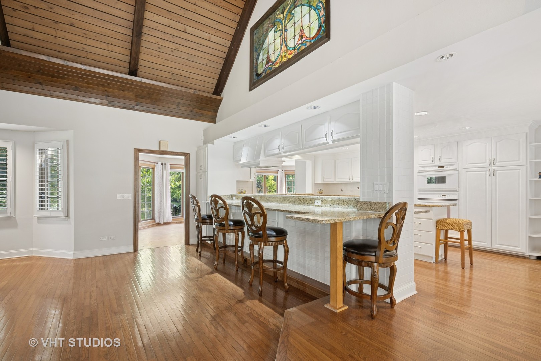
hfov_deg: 96.7
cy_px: 180
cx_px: 270
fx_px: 240
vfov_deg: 73.7
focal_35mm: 16
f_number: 9.5
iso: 200
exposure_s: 1/15
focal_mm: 16
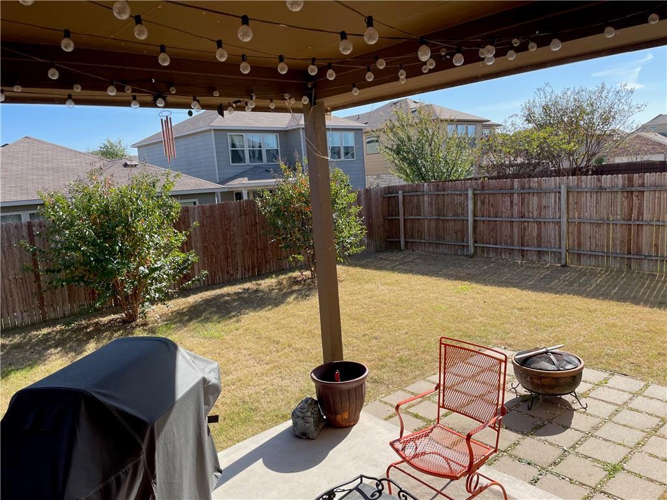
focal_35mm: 26
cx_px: 334
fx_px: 501
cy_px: 250
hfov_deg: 67.3
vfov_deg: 53.1
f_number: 1.6
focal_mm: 4.2
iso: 32
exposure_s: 1/1383
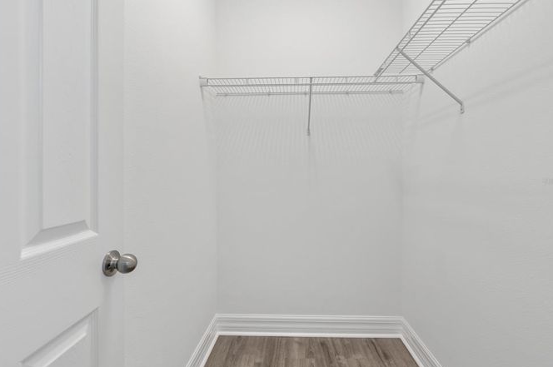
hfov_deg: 93.3
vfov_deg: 70.3
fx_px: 261
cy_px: 181
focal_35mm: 17
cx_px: 283
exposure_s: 1/1.25
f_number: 9
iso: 100
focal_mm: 16
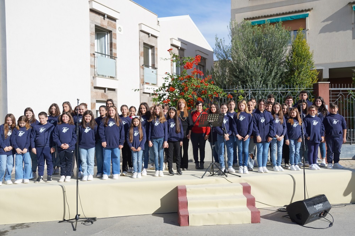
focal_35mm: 30
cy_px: 118
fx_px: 296
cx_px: 178
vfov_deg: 43.6
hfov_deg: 61.9
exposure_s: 1/640
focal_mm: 20
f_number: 5
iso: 100
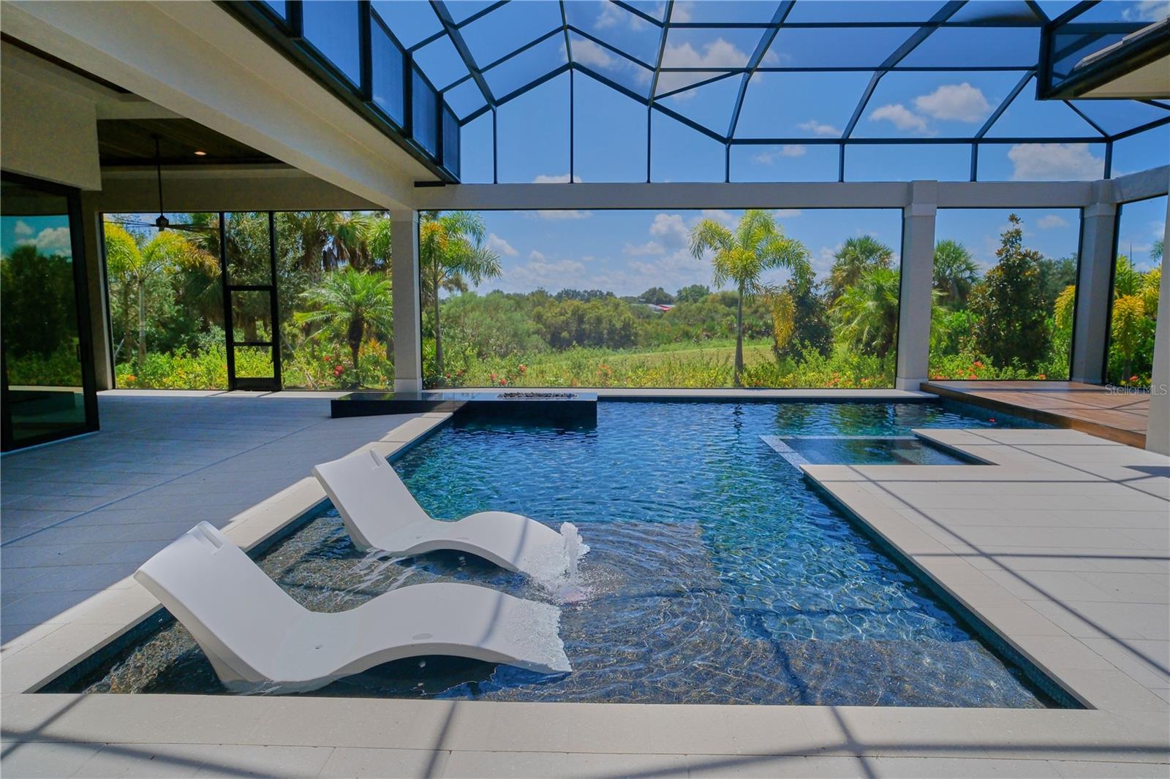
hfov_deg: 84.0
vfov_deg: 61.9
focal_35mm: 20
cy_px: 390
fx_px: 650
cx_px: 585
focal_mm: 13
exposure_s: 1/1250
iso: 640
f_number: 6.4
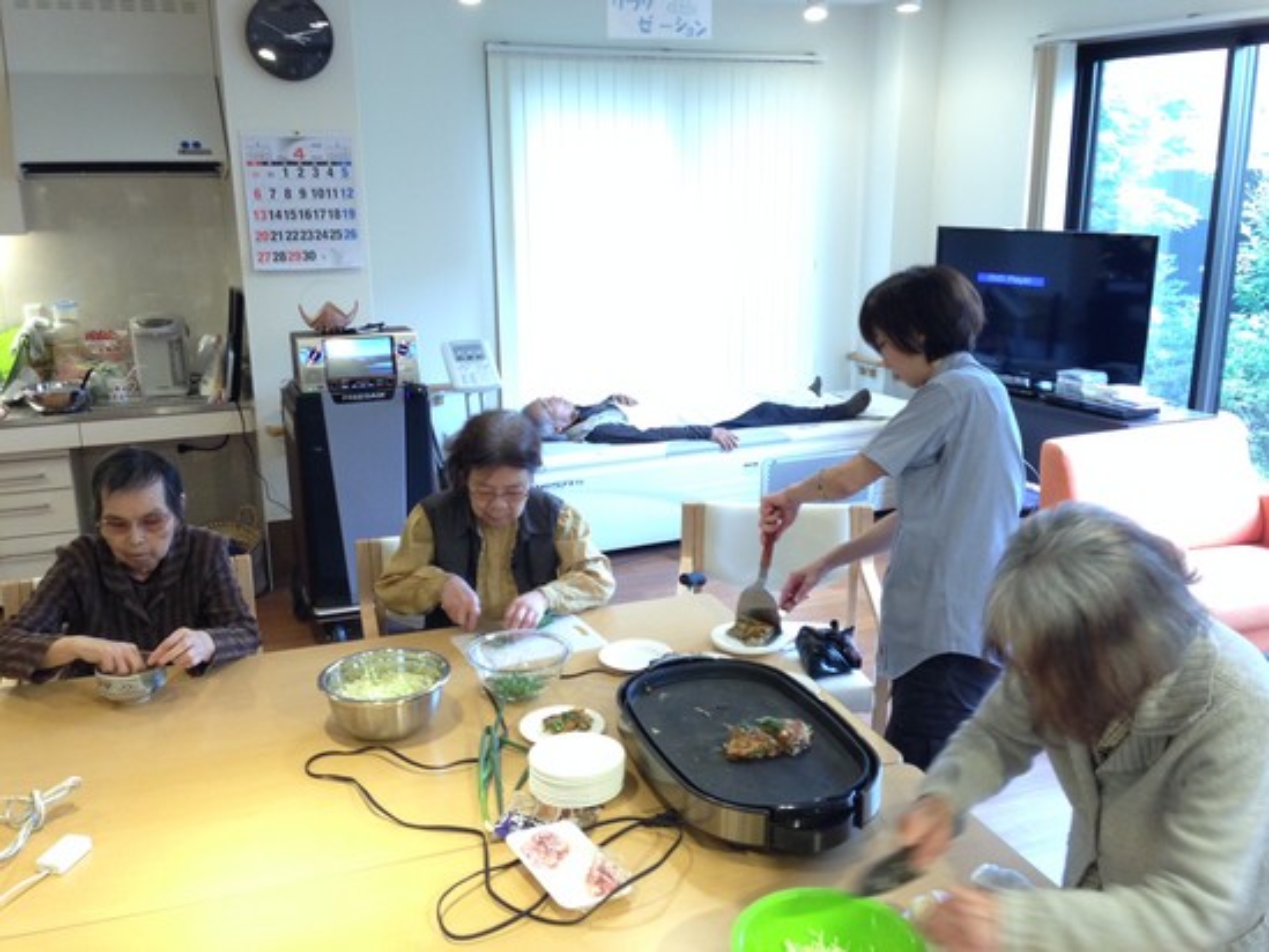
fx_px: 1210
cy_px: 476
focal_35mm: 33
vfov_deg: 43.0
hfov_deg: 55.3
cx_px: 634
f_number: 2.4
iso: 125
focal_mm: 4.12
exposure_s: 1/20
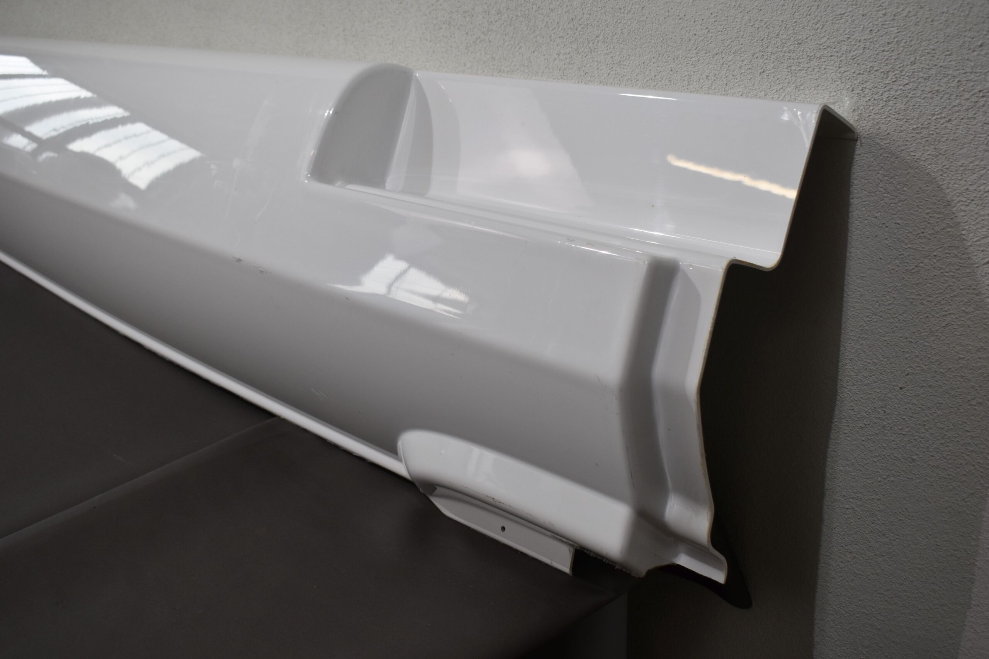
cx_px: 494
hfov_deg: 46.4
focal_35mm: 42
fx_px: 1154
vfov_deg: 31.9
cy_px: 330
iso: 400
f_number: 5.6
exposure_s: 1/250
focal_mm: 28
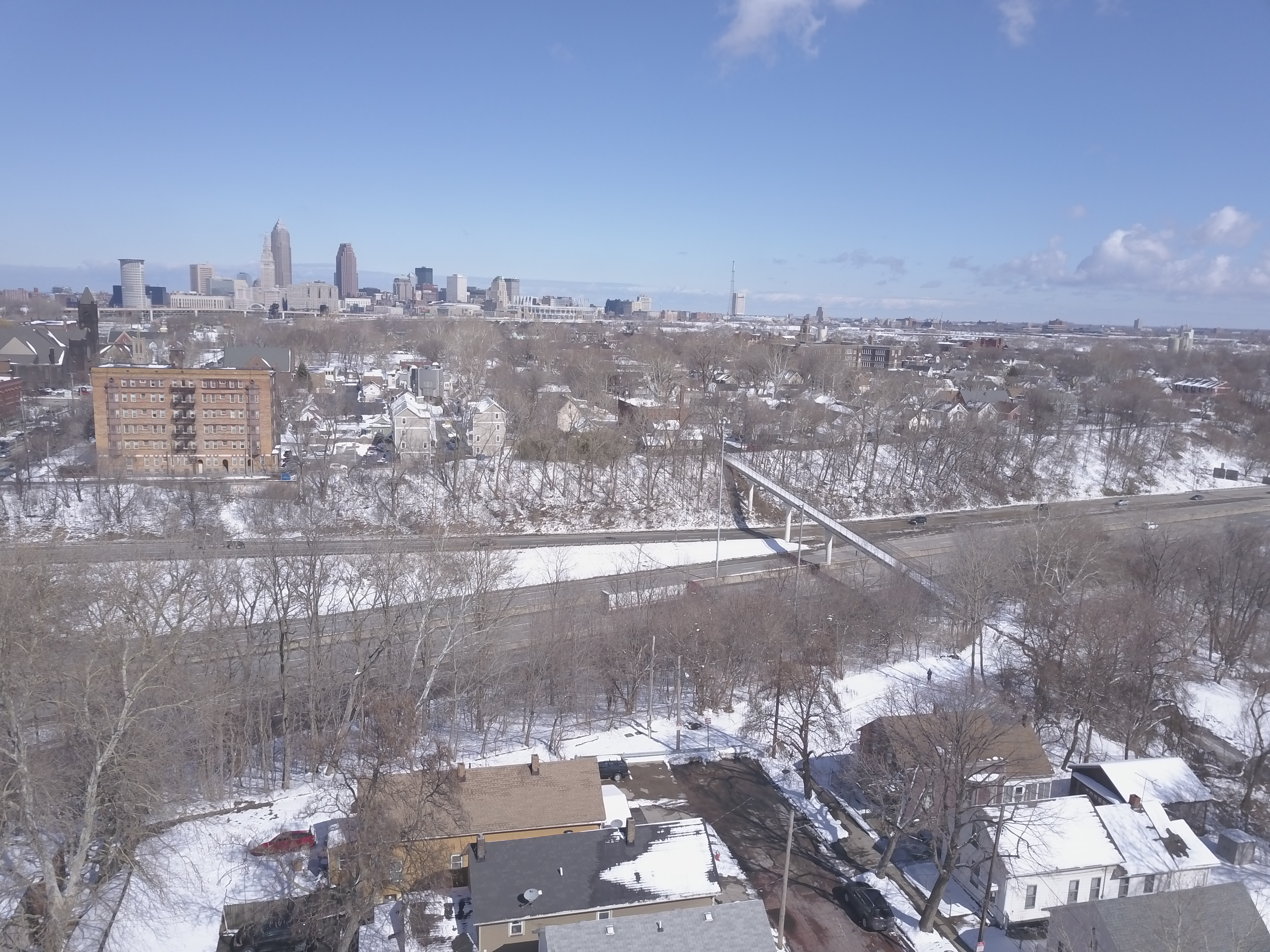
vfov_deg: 53.1
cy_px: 476
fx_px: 954
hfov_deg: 67.3
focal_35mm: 26
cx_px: 635
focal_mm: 4.73
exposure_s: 1/1873
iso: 100
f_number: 2.2
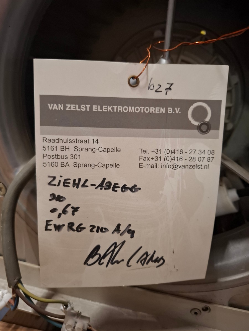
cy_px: 166
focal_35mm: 23
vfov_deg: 73.9
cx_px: 124
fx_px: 221
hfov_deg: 58.9
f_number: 1.8
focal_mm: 5.54
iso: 500
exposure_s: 1/25
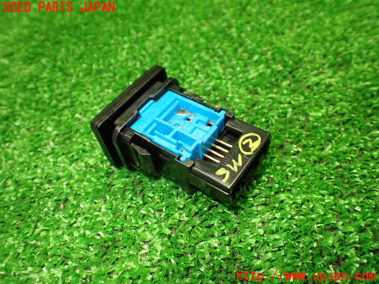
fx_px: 328
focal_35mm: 30
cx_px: 190
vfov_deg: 46.8
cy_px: 142
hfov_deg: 60.0
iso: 500
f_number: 2.3
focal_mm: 5.4
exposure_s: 1/125
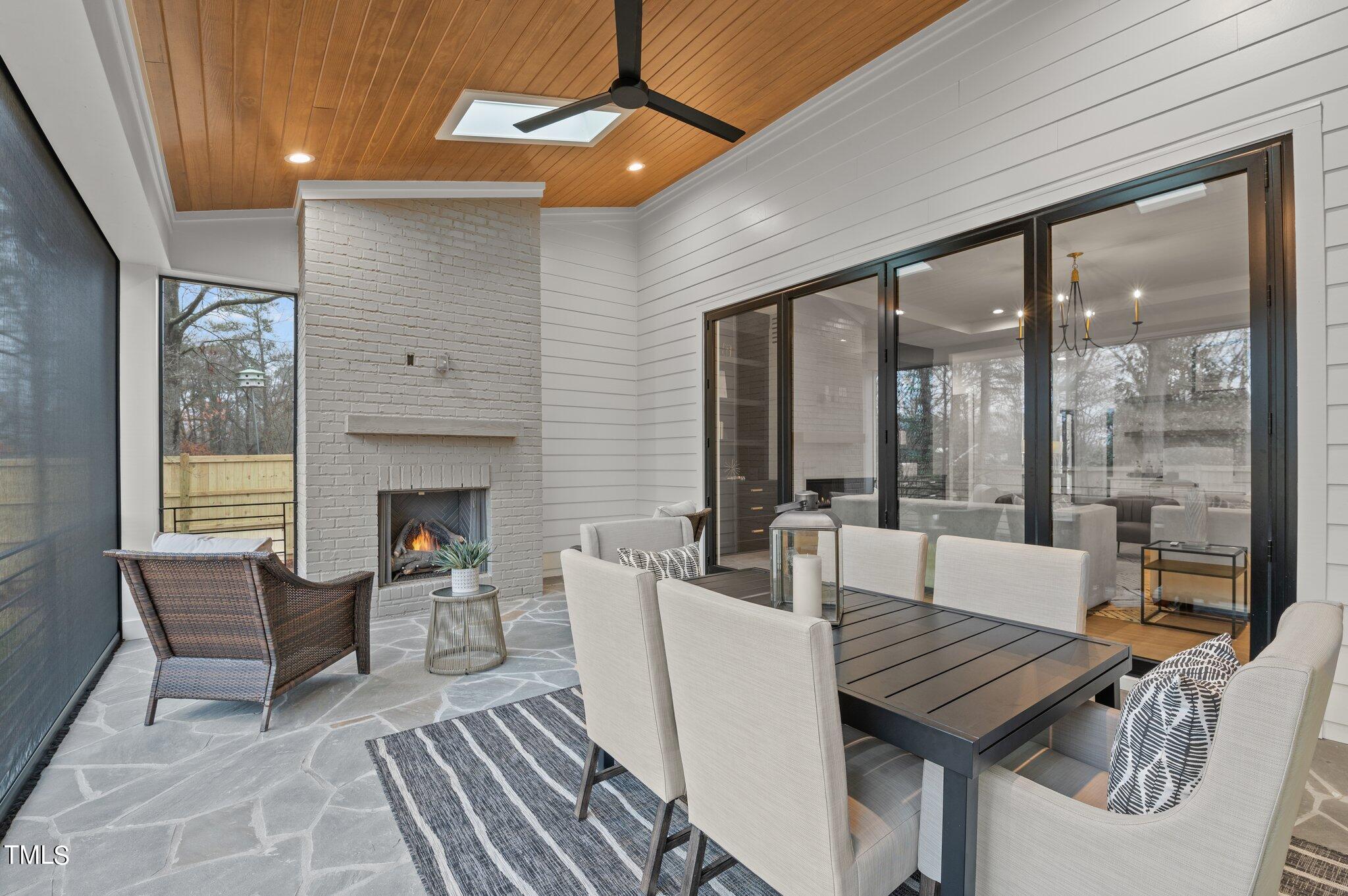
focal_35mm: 15
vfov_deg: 77.2
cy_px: 448
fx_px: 561
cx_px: 674
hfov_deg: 100.4
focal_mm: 15
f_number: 7.1
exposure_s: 1/5
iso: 400
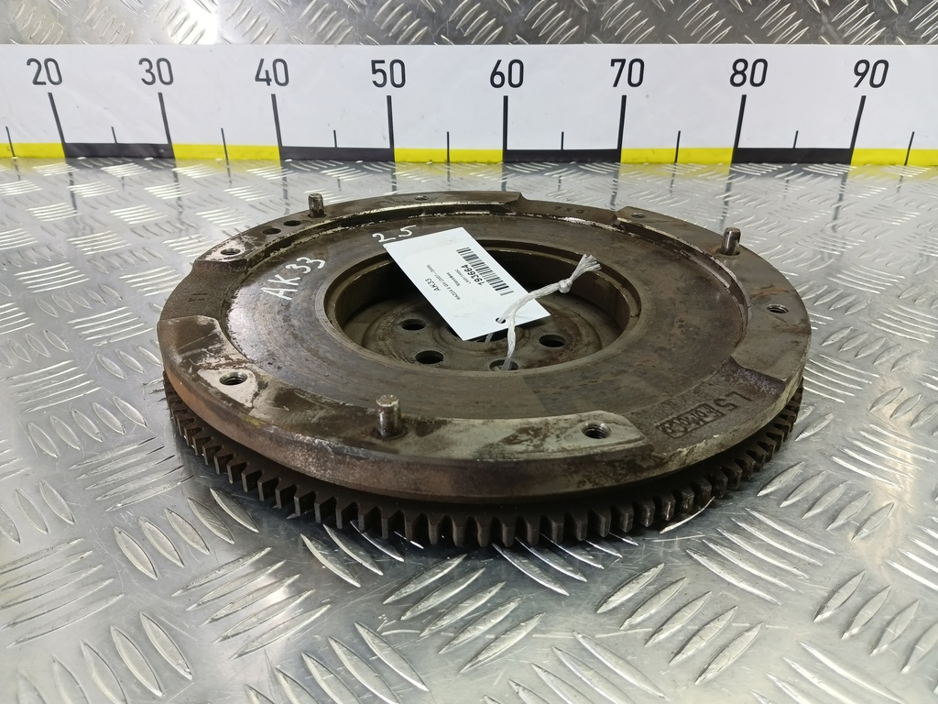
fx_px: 623
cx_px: 469
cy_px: 352
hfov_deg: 73.9
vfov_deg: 58.9
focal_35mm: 23
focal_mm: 4.11
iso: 170
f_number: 1.6
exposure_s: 1/50
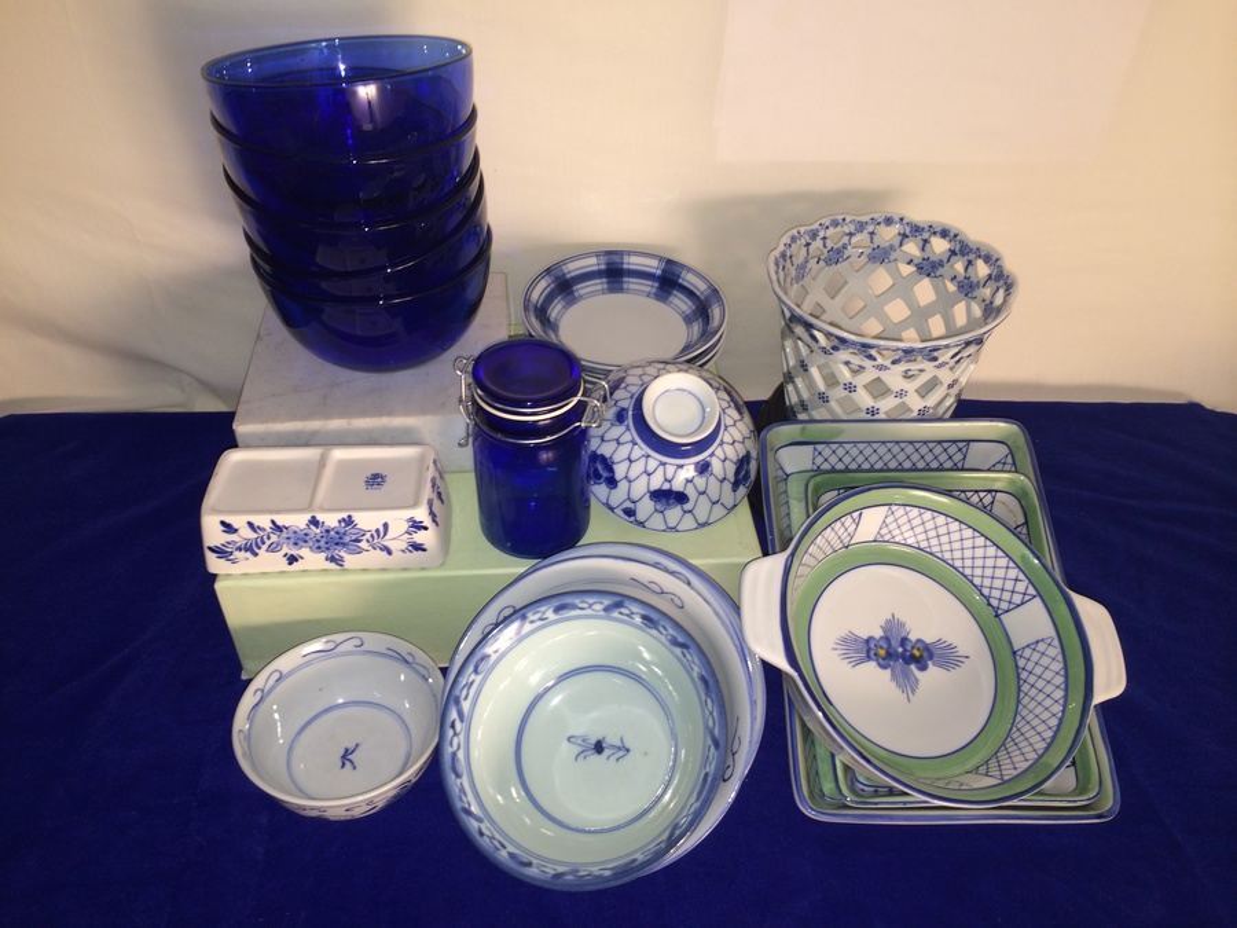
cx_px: 618
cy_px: 464
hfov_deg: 60.0
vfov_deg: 46.8
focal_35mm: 30
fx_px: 1072
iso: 40
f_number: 2.2
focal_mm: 4.12
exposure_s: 1/30
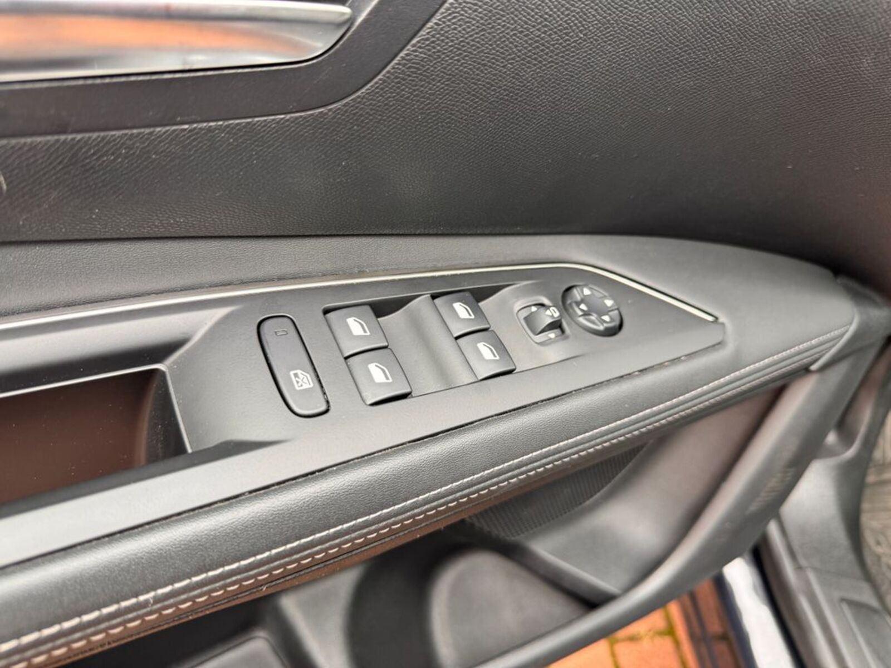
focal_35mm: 24
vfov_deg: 56.8
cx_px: 446
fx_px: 618
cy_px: 334
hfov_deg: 71.6
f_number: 1.78
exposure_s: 1/121
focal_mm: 6.76
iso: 125
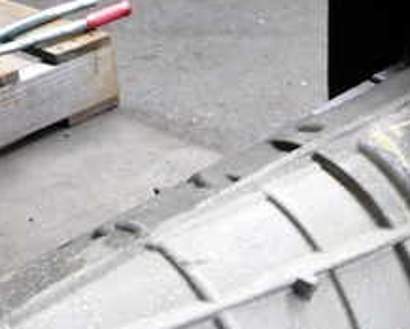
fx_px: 984
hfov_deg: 23.4
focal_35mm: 81
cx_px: 291
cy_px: 374
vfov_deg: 18.2
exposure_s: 1/125
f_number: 2.3
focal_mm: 5.4
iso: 125
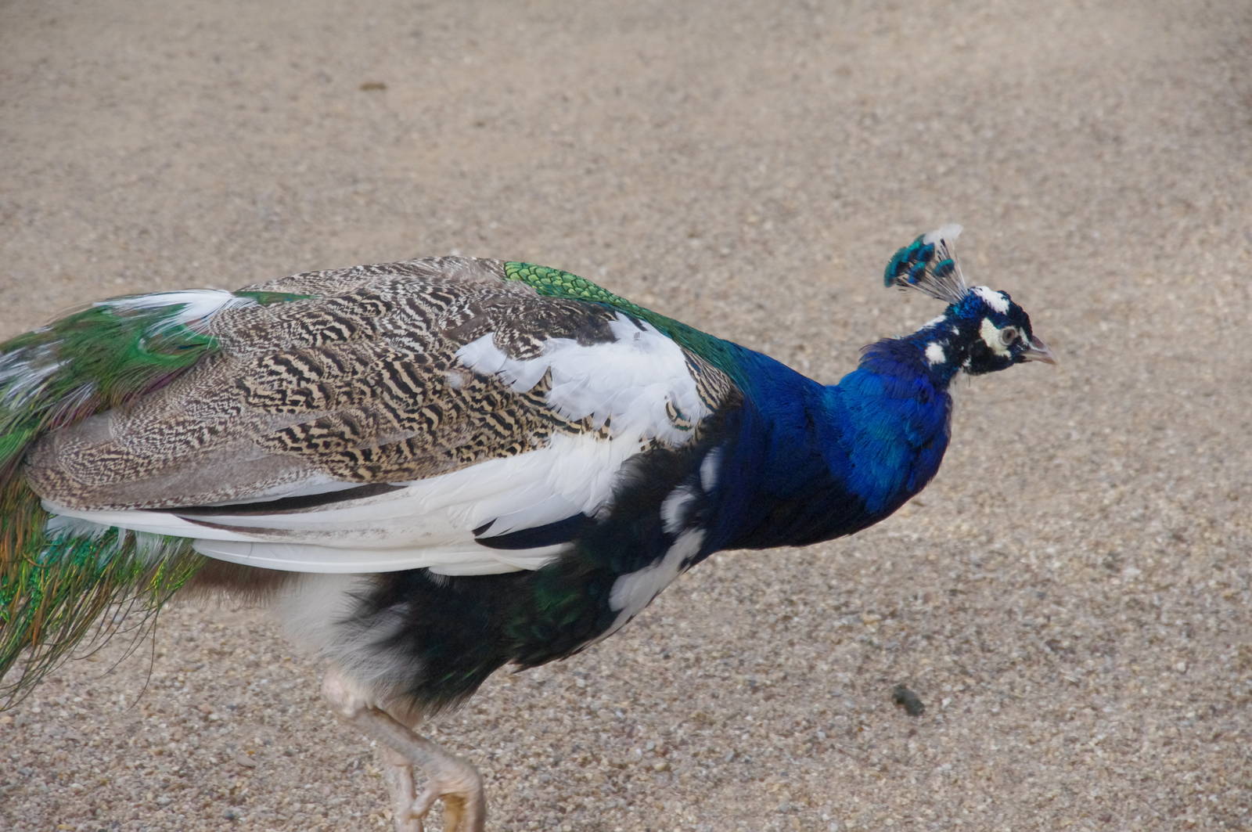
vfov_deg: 8.1
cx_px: 626
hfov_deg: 12.2
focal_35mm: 169
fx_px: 5871
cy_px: 416
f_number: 7.1
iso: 1600
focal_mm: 113
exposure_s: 1/400
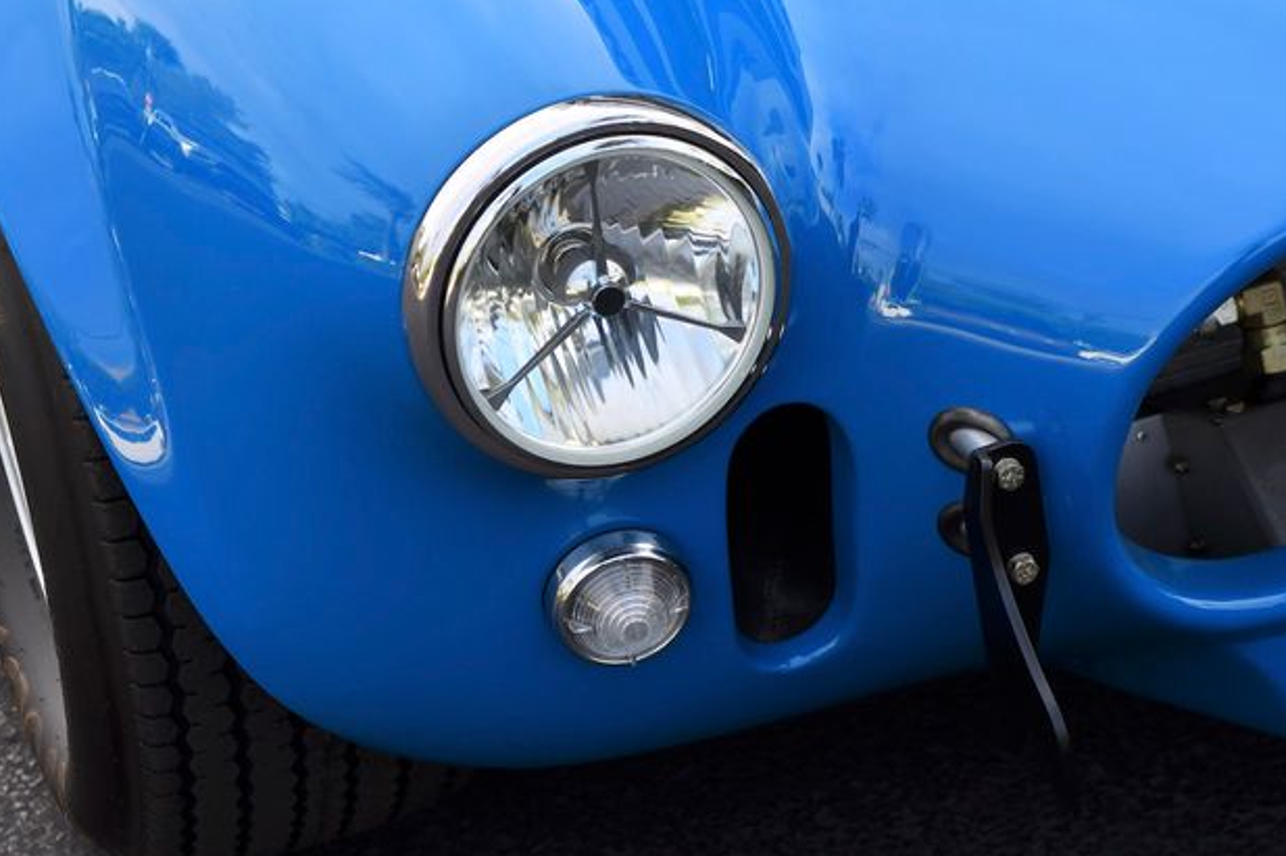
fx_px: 3892
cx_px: 623
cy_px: 424
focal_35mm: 109
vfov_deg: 12.6
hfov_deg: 18.8
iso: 400
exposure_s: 1/400
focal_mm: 70
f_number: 7.1
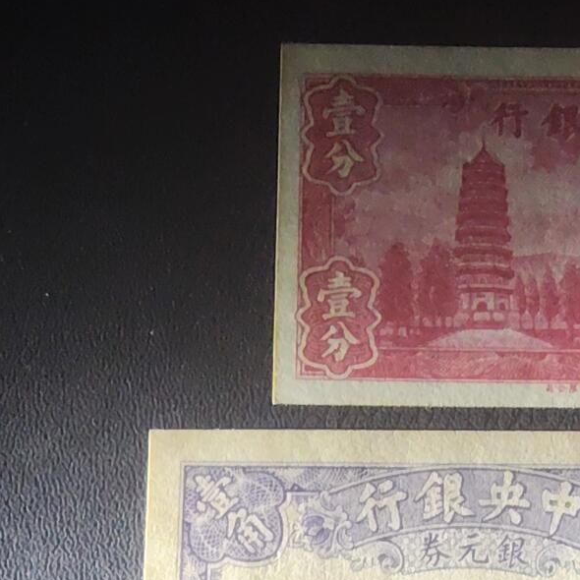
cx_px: 602
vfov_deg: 12.5
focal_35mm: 135
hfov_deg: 12.7
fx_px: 2559
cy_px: 784
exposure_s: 1/100
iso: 200
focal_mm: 3.42
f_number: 2.2
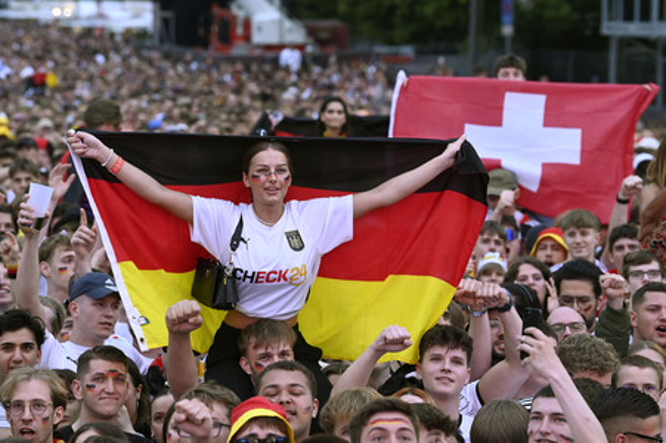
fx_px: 3143
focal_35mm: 170
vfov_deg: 8.1
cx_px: 333
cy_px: 222
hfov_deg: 12.1
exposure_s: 1/500
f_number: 6.3
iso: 4000
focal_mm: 170
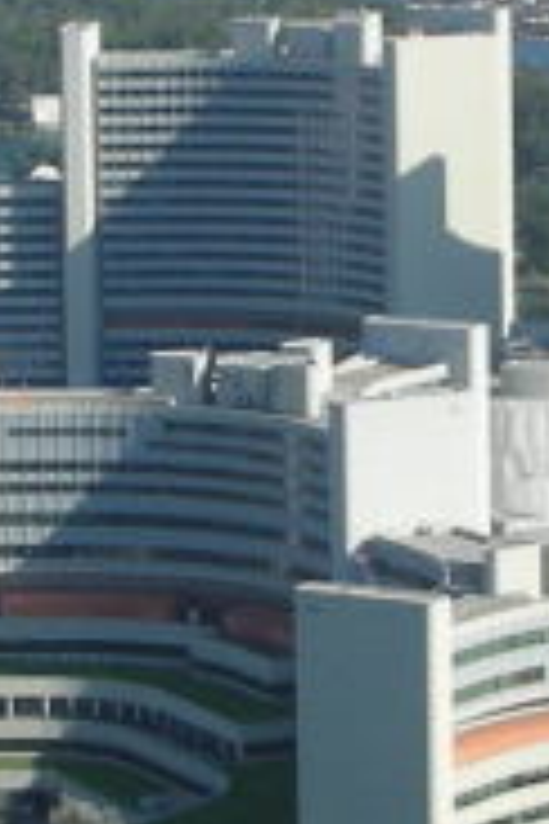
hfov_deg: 6.7
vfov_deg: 10.1
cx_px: 248
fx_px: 4666
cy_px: 185
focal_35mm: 204
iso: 50
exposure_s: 1/88.8
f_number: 8.5
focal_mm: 5.8
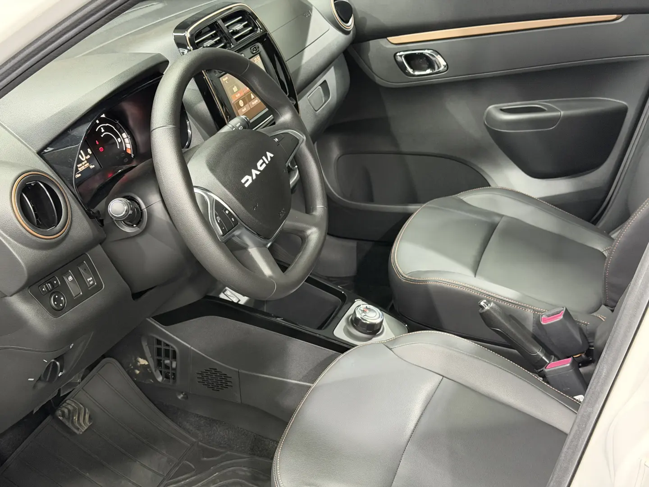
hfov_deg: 39.7
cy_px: 244
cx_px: 324
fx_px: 900
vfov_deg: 30.3
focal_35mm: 48
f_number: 1.78
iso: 500
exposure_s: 1/25
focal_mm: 6.76
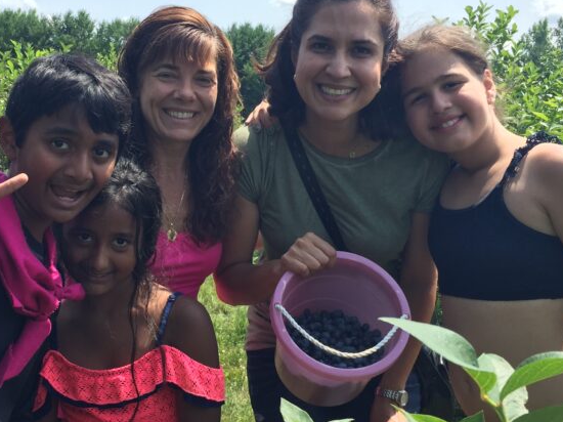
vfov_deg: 27.0
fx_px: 878
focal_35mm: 54
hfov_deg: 35.2
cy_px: 210
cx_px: 184
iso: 32
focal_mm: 4.15
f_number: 2.2
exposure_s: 1/1130
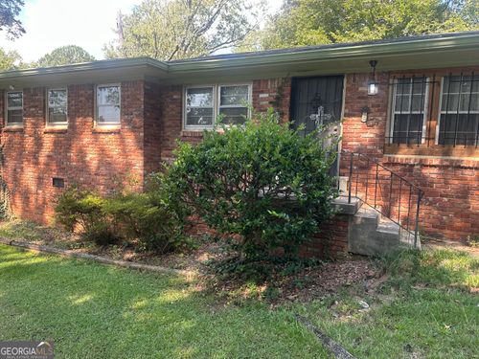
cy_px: 180
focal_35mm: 24
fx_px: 332
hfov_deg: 71.6
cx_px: 240
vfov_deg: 56.8
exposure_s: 1/360
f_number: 1.78
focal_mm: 6.86
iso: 80
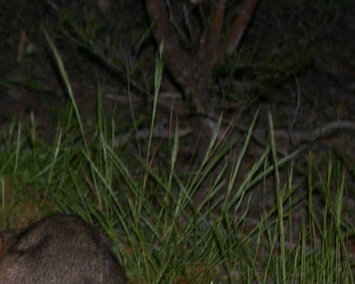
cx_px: -219
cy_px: 174
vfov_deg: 5.9
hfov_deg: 7.2
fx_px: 2770
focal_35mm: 264
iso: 400
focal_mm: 55
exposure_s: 1/60
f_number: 5.6
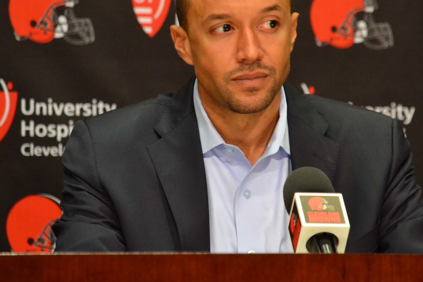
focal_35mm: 453
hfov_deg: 4.6
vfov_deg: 3.0
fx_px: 5322
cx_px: 232
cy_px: 119
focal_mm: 220
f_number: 5.3
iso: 3200
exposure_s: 1/125
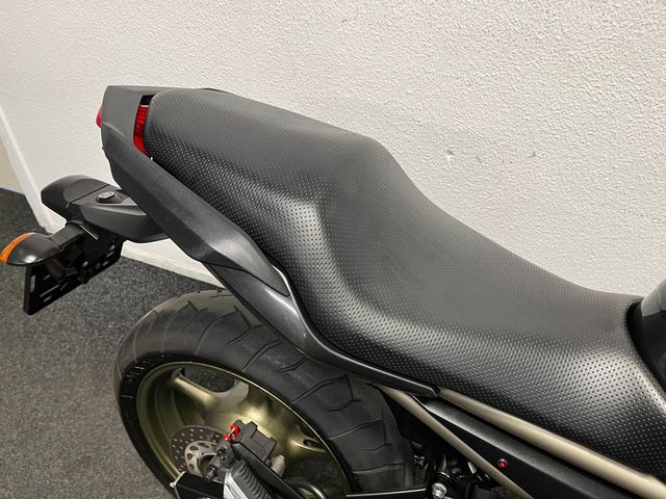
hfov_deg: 67.3
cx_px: 333
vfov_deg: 53.1
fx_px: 500
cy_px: 250
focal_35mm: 26
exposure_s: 1/50
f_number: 1.6
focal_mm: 5.1
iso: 125
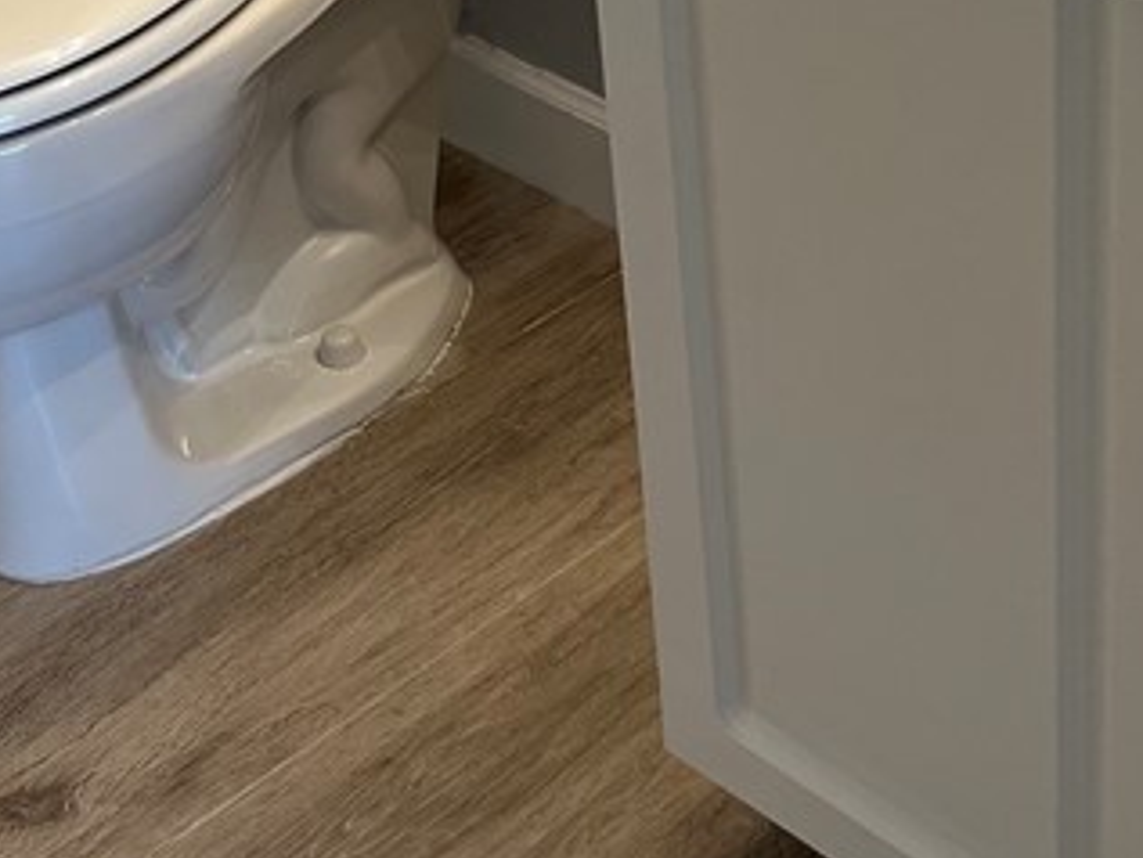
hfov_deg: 23.3
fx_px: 2775
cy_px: 90
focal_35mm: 84
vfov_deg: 17.3
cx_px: 548
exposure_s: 1/120
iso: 125
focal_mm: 5.7
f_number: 1.5
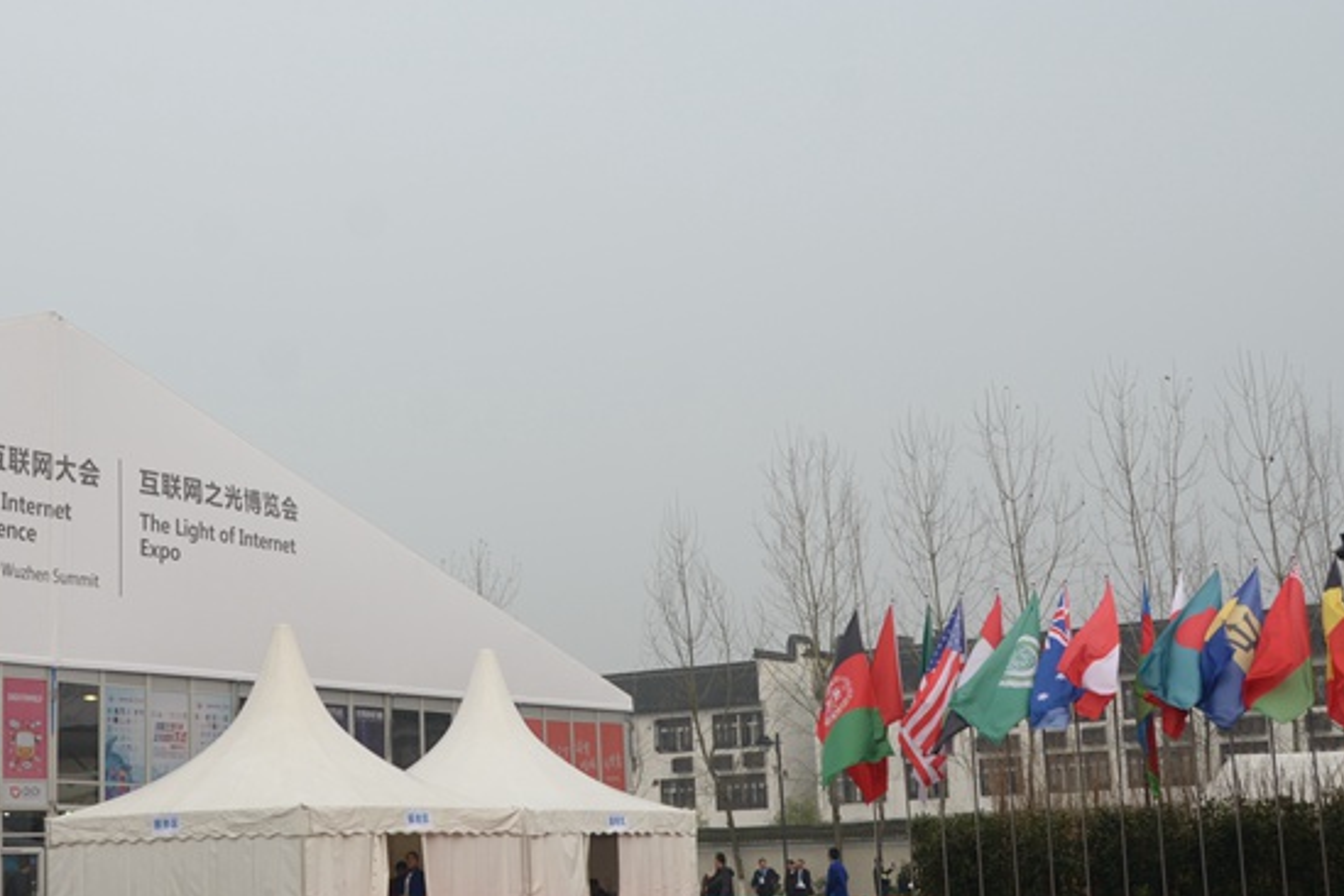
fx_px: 2016
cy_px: 512
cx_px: 394
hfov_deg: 36.3
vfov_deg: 25.0
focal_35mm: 54
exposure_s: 1/200
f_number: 7.1
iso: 125
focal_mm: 22
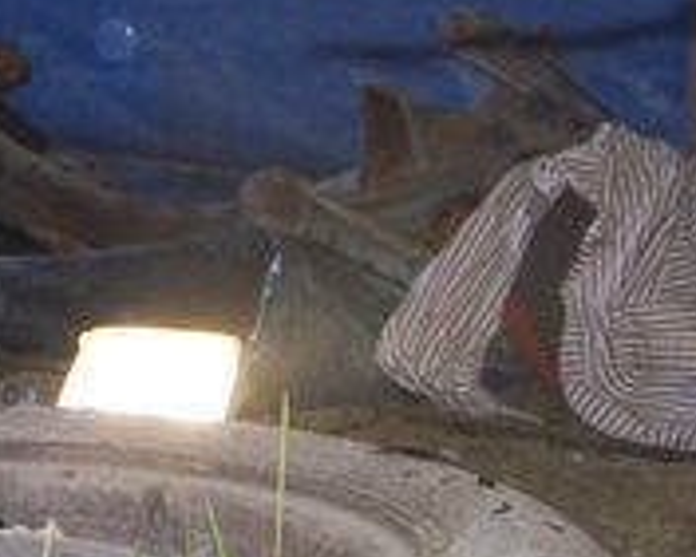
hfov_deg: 14.4
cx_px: -221
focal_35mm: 128
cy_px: 213
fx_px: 2638
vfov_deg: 12.1
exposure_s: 1/64
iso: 200
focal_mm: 6
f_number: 2.7
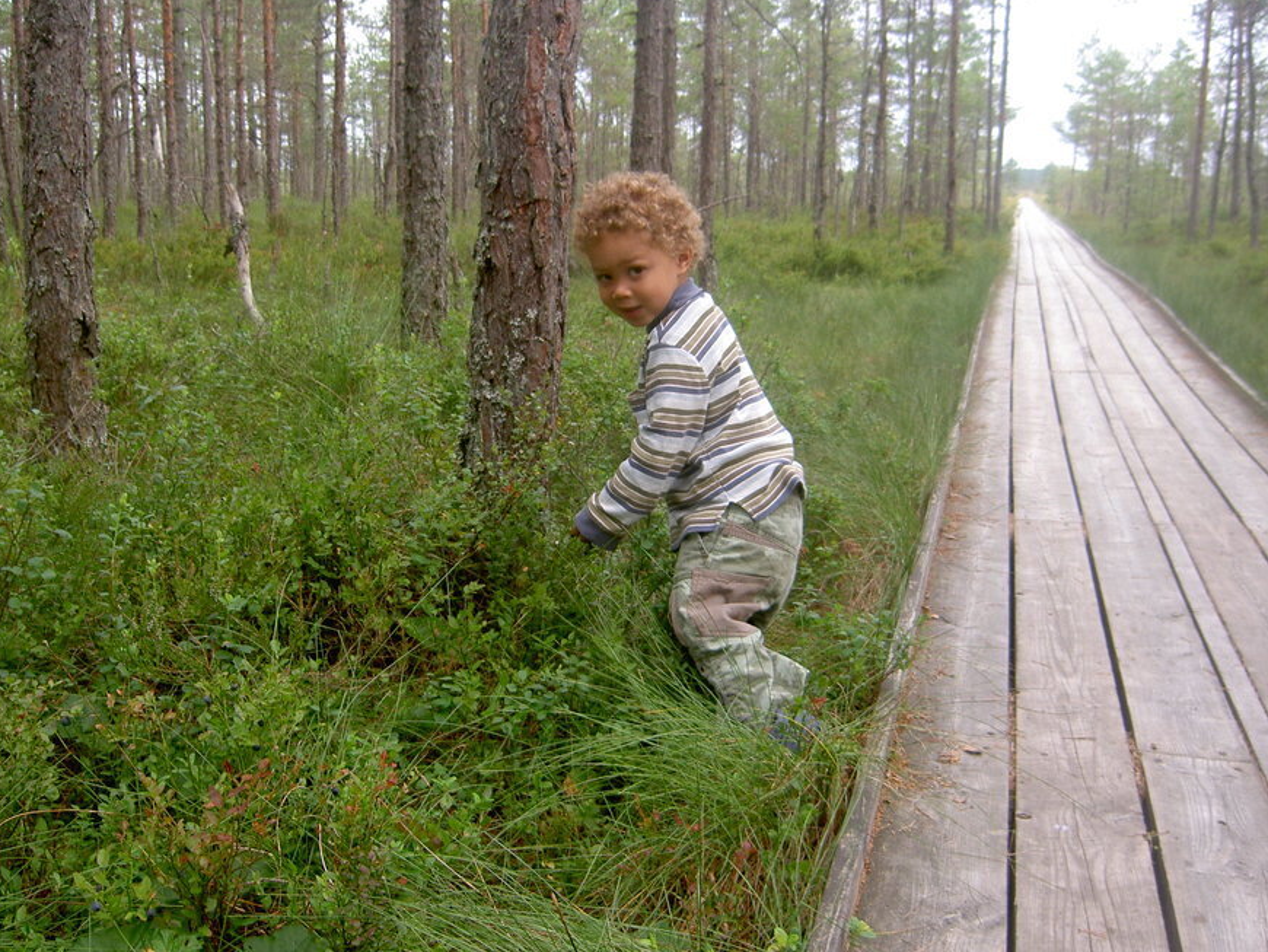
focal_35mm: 40
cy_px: 462
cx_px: 617
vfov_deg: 36.0
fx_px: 1466
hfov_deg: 46.8
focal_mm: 5.6
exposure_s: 1/200
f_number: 2.8
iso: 50
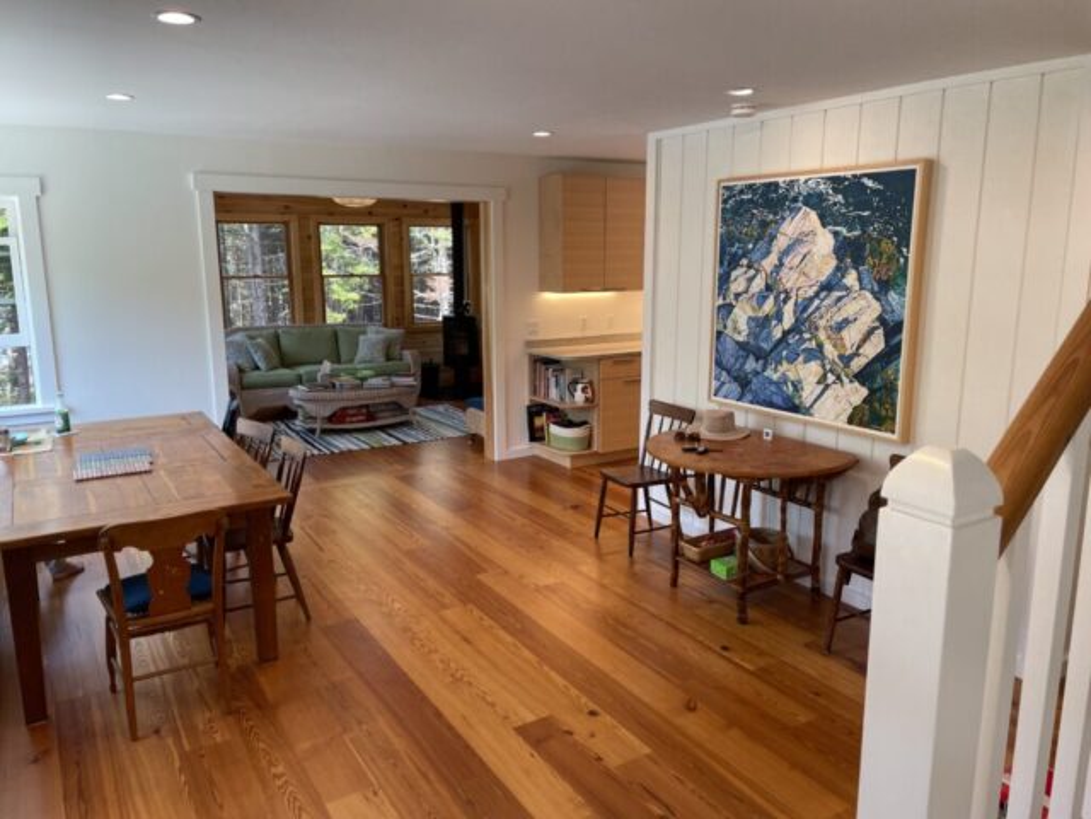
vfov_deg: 53.1
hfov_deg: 67.3
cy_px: 410
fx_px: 819
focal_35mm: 26
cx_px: 546
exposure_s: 1/120
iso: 64
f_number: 1.6
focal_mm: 4.2
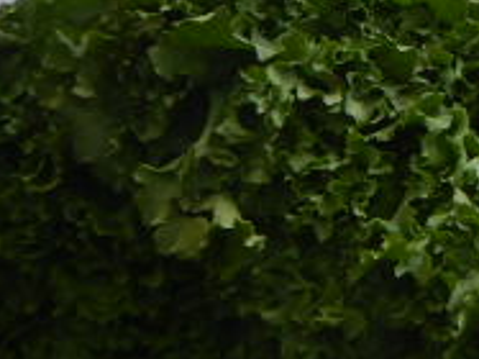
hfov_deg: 19.5
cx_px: 794
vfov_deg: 17.5
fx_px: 1134
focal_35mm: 82
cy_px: -8
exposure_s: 1/100
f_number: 2.8
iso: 125
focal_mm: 4.3
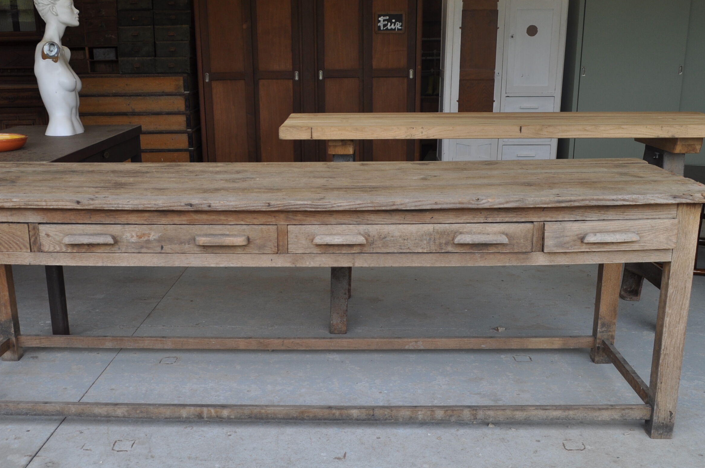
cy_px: 255
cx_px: 321
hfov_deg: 51.9
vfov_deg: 35.8
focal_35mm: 37
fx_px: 724
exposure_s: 1/125
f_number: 5.6
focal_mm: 18
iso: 200
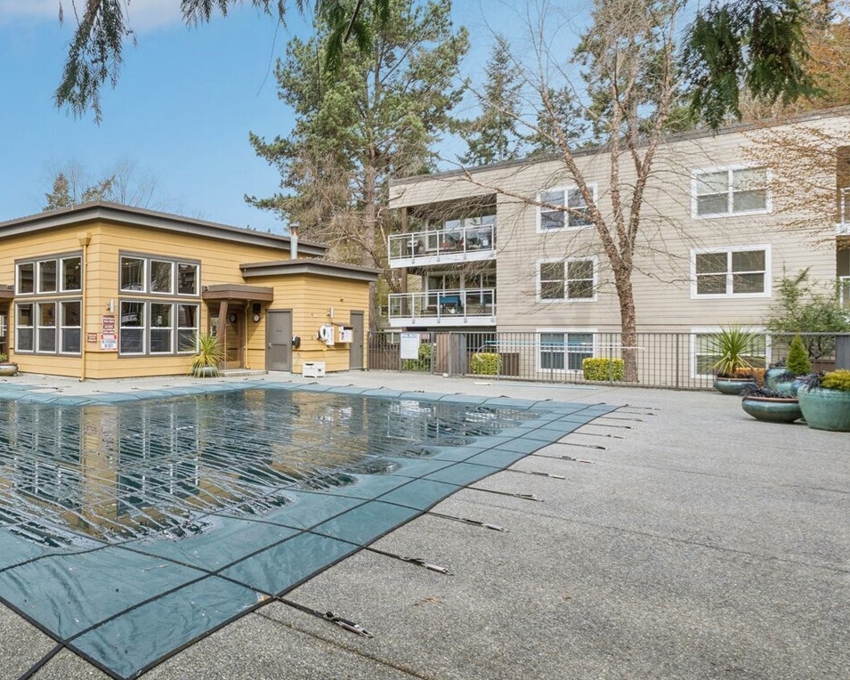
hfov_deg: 60.9
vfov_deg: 56.8
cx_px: 137
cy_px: 333
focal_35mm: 25
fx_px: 629
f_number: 9
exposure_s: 1/125
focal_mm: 10
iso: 250
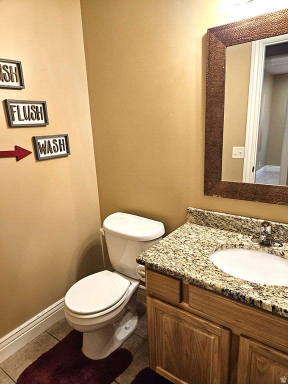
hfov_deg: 58.9
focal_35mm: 23
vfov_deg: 73.9
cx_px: 144
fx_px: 255
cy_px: 192
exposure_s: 1/120
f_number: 1.8
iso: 320
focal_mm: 5.4
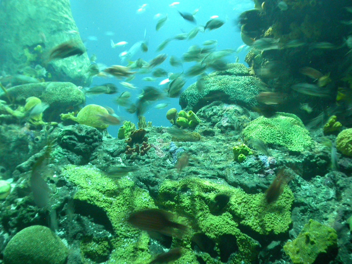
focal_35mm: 38
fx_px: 386
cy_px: 132
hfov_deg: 49.0
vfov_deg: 37.7
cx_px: 176
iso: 400
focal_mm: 7.85
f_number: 2.6
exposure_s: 1/2.3
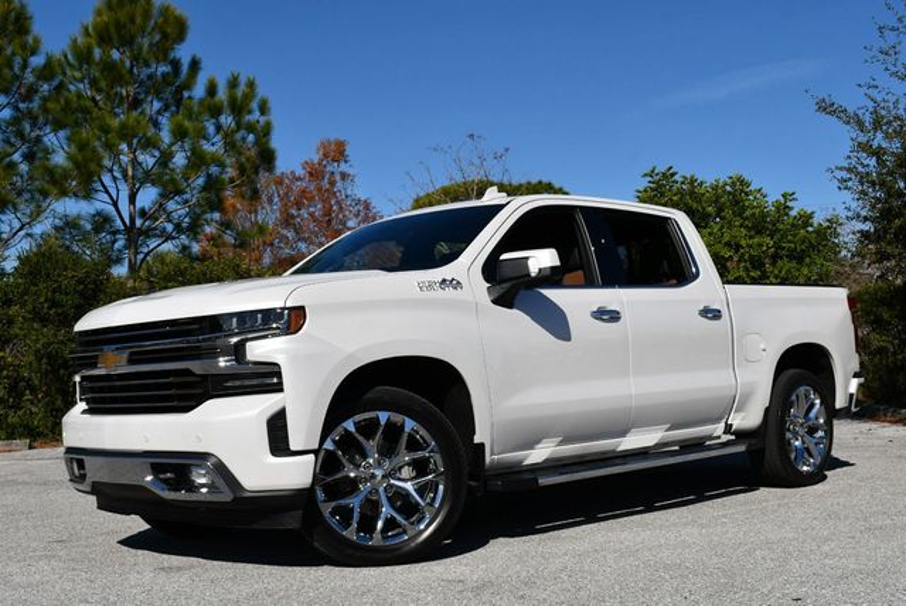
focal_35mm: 44
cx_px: 453
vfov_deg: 30.6
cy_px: 303
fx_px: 1108
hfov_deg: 44.5
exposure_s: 1/400
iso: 100
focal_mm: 22
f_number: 10
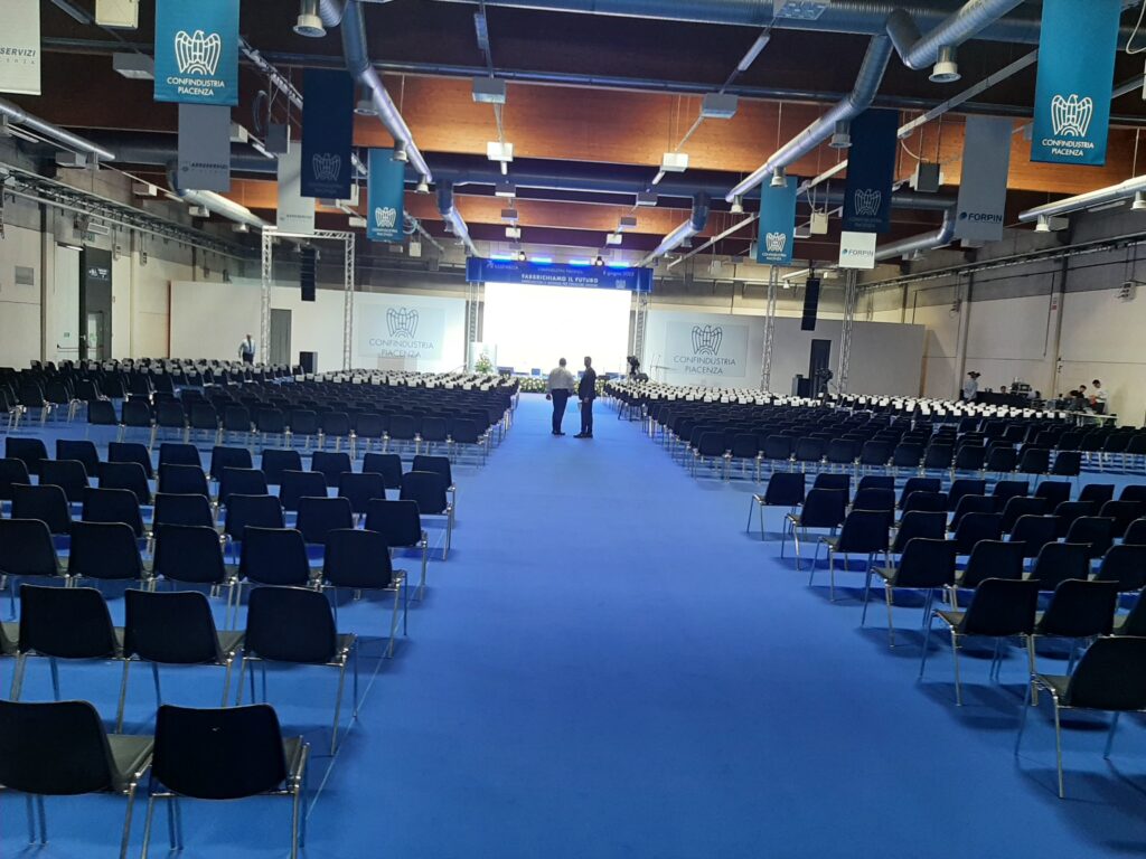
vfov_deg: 53.1
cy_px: 430
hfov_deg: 67.3
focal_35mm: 26
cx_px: 573
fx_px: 861
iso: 125
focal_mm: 3.93
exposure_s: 1/50
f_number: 1.7
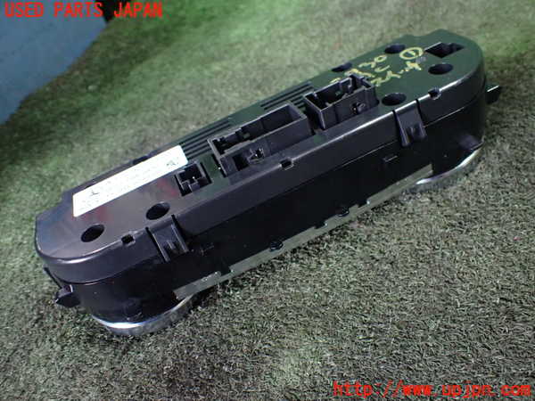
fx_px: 464
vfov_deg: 46.8
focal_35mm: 30
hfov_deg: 60.0
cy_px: 200
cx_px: 268
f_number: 2.3
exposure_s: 1/80
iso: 800
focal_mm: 5.4
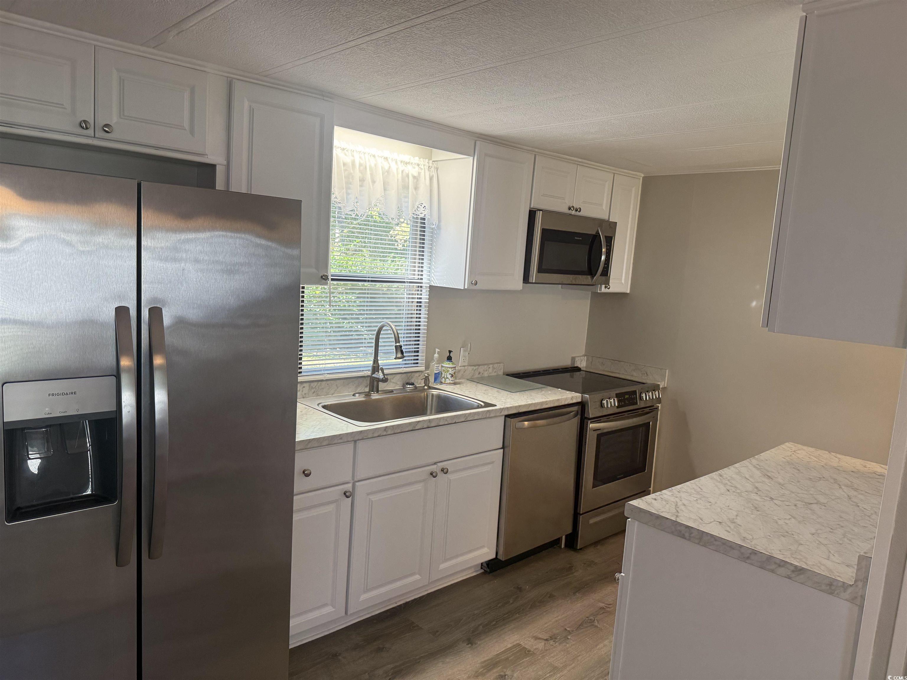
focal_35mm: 24
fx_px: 629
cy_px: 340
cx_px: 454
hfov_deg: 71.6
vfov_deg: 56.8
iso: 200
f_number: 1.78
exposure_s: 1/120
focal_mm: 6.76
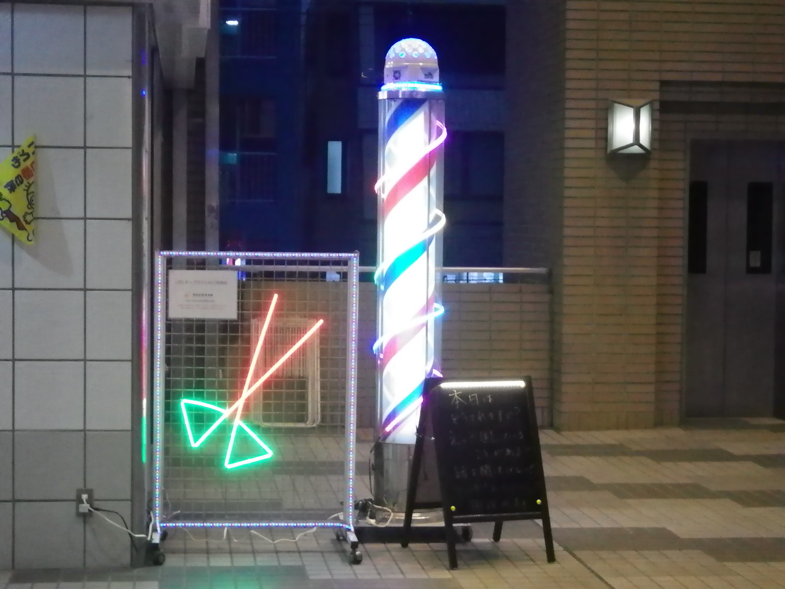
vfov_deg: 19.1
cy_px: 294
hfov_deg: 25.3
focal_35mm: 77
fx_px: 1746
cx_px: 392
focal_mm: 13.7
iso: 800
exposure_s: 1/50
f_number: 4.8
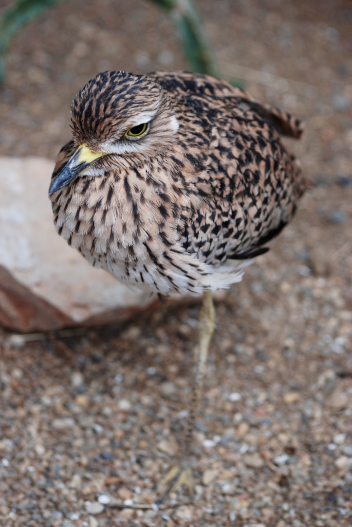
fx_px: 2414
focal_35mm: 165
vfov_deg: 12.4
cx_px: 176
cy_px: 264
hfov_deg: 8.3
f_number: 4.2
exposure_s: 1/125
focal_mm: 110
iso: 250
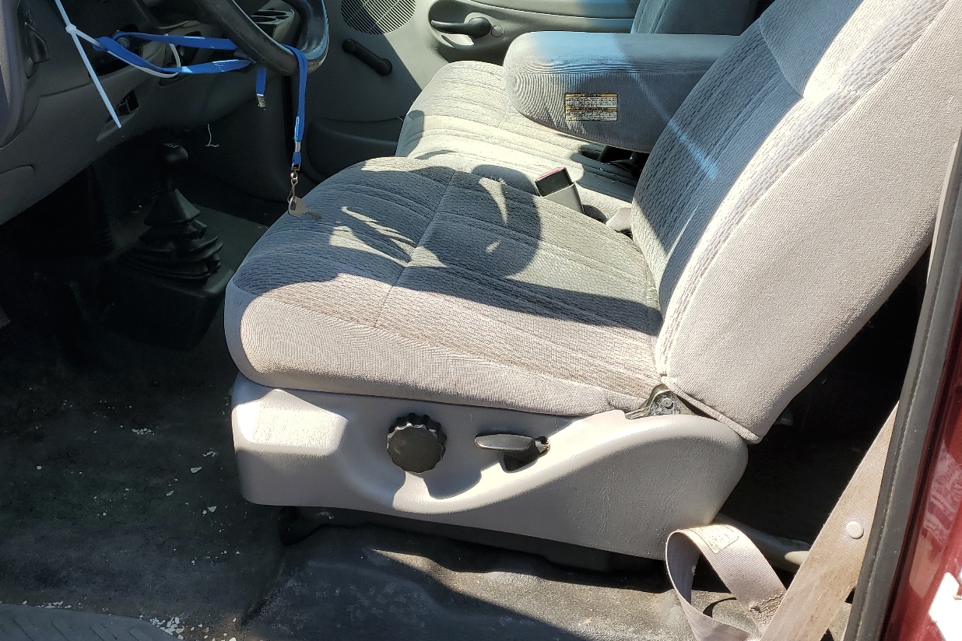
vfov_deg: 37.6
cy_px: 232
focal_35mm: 35
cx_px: 423
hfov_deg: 54.3
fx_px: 935
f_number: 1.5
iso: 50
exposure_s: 1/1250
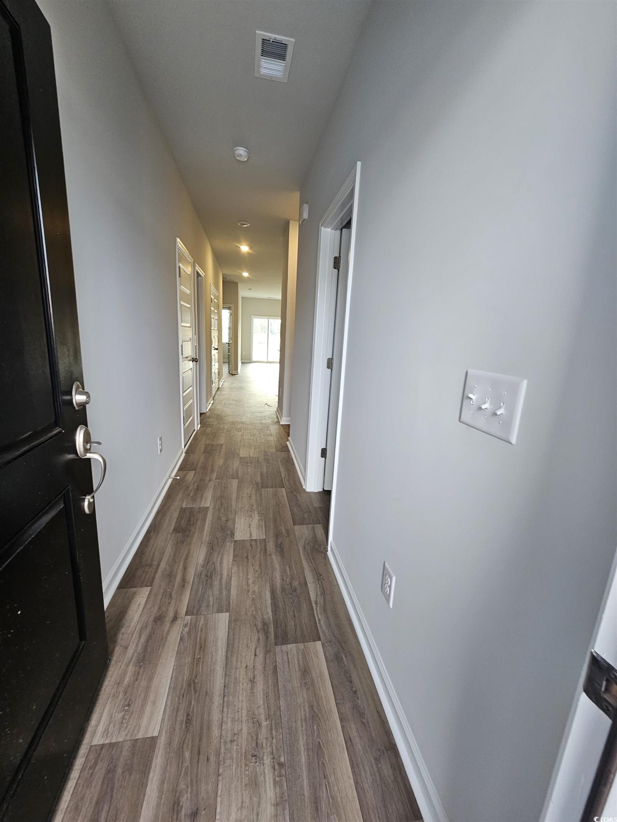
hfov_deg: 89.9
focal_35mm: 13
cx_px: 308
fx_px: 309
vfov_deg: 106.2
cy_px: 411
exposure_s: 1/60
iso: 100
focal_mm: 2.2
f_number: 2.2
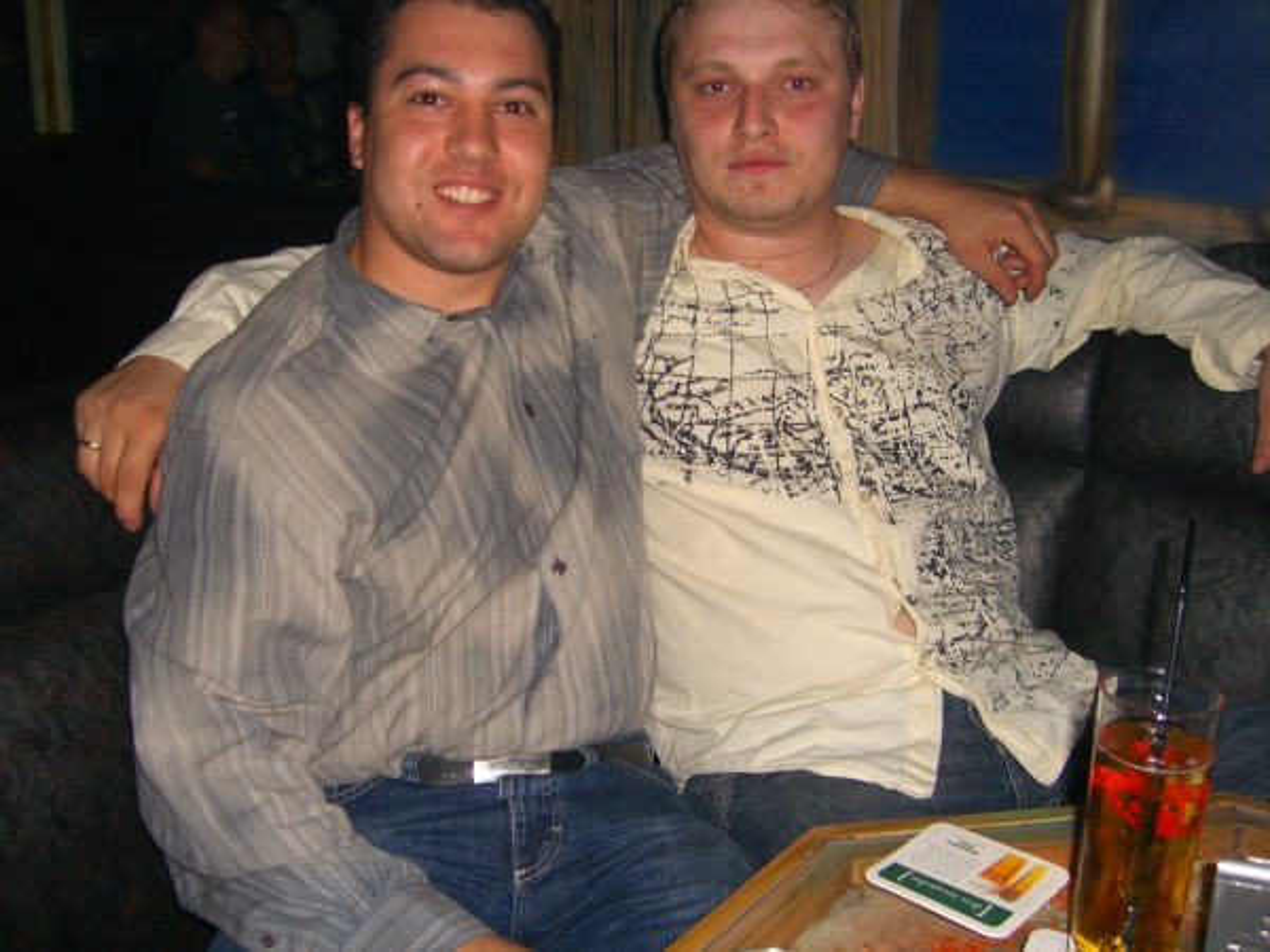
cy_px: 476
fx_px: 1394
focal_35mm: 38
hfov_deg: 49.0
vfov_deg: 37.7
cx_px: 635
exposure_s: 1/60
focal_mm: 7.9
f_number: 2.8
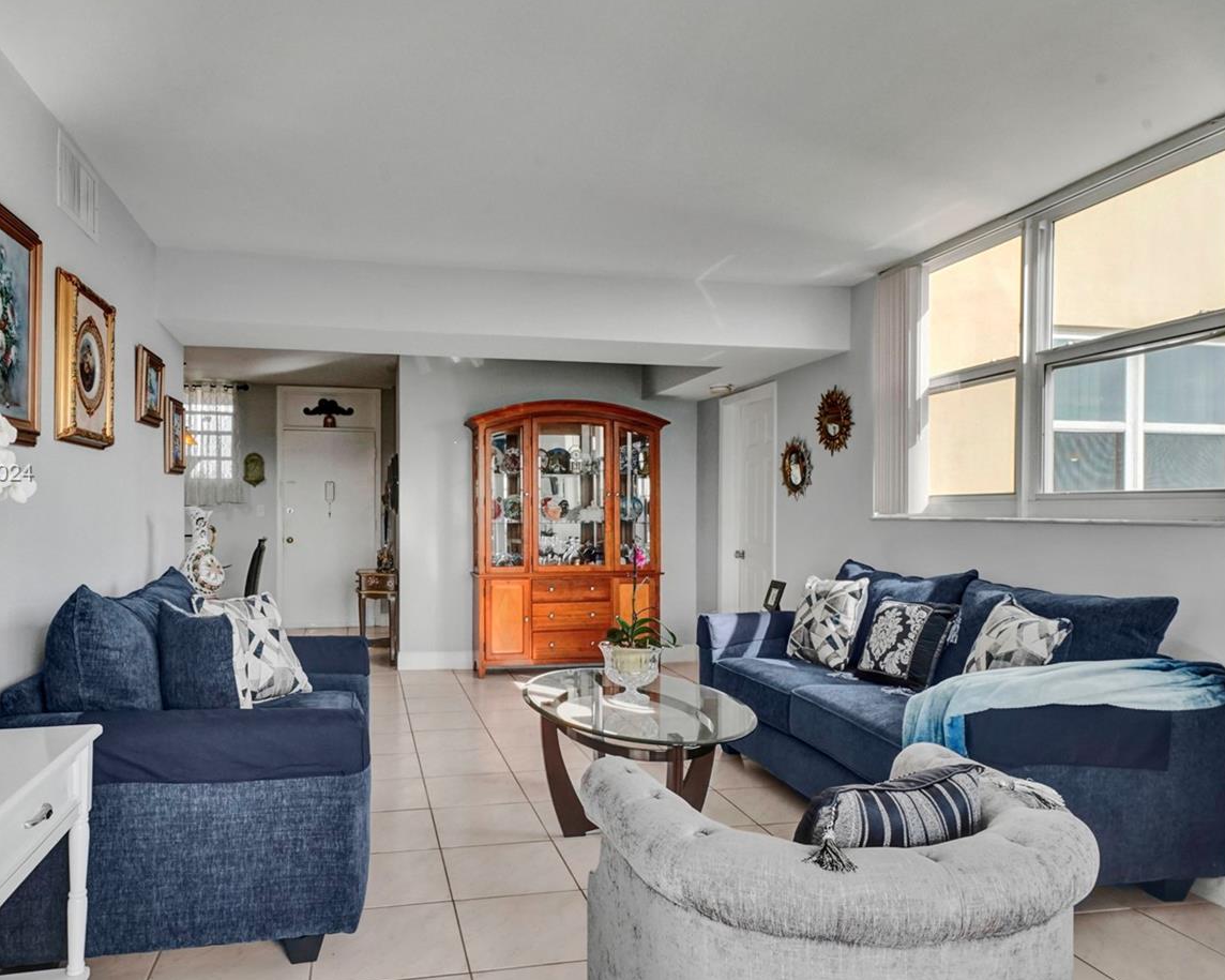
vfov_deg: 63.0
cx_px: 547
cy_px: 475
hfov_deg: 74.7
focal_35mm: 22
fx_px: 799
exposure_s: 1/250
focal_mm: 16.8
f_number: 14
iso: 1600
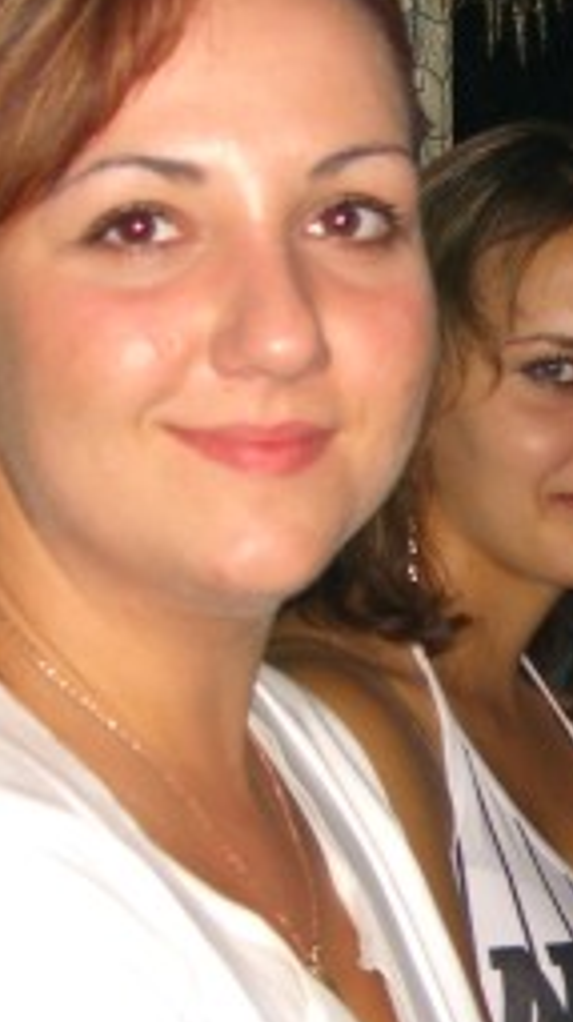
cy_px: 625
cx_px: 809
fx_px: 3195
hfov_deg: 10.0
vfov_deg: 18.1
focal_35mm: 118
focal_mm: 9.5
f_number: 3.1
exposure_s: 1/60
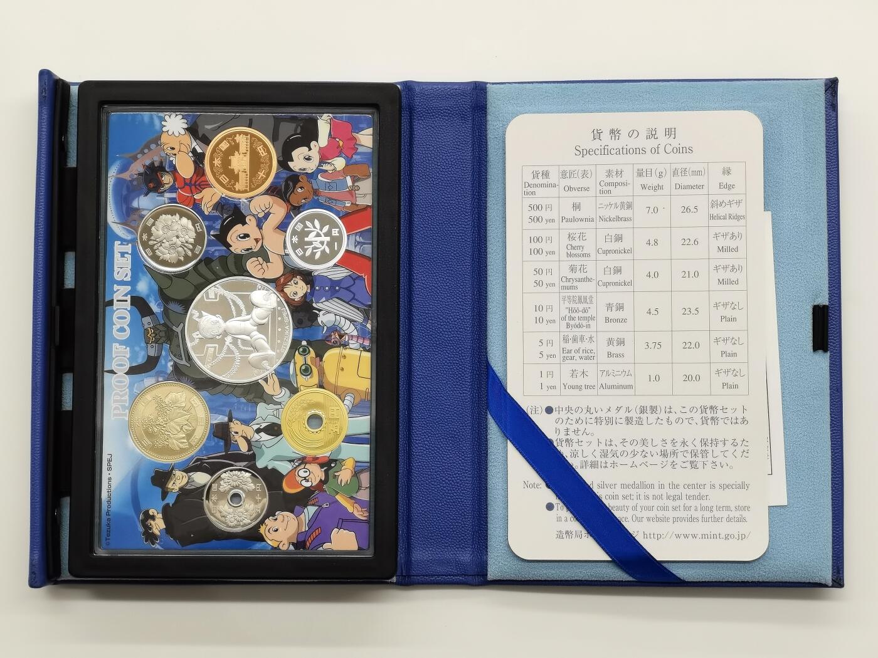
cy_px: 329
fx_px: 2054
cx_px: 439
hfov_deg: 24.1
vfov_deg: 18.2
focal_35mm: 81
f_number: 16
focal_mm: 7.48
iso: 250
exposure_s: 1/100
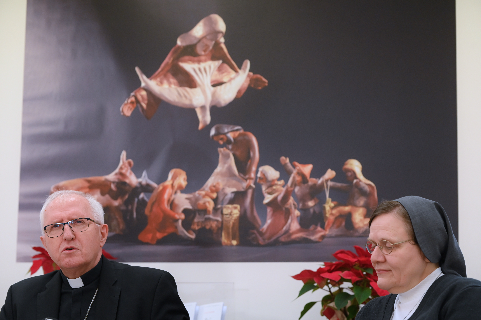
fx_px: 1228
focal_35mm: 92
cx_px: 240
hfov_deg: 22.2
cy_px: 160
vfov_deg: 14.8
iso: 2000
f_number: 4
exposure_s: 1/160
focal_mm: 92
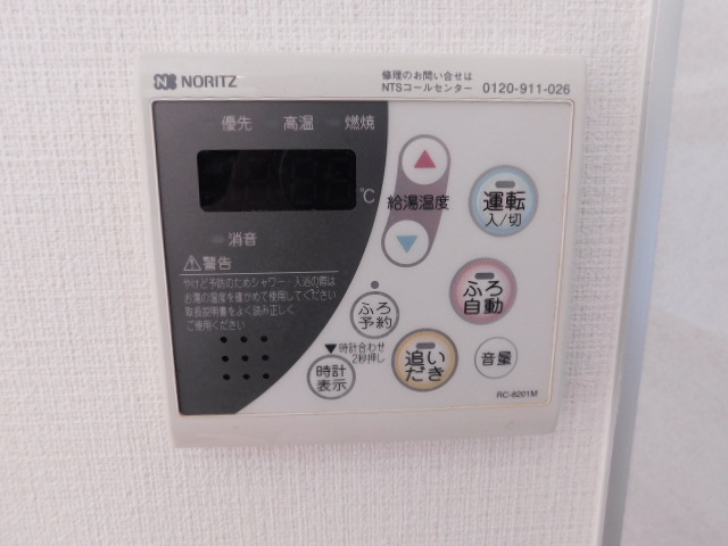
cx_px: 364
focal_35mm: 23
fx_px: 484
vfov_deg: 58.9
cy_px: 273
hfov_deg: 73.9
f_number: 3
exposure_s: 1/80
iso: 125
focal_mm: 4
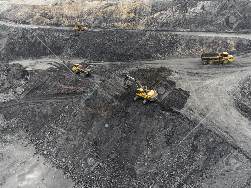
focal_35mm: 20
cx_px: 126
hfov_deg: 81.8
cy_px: 94
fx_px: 145
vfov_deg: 65.9
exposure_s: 1/220
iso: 100
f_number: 2.8
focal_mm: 3.61
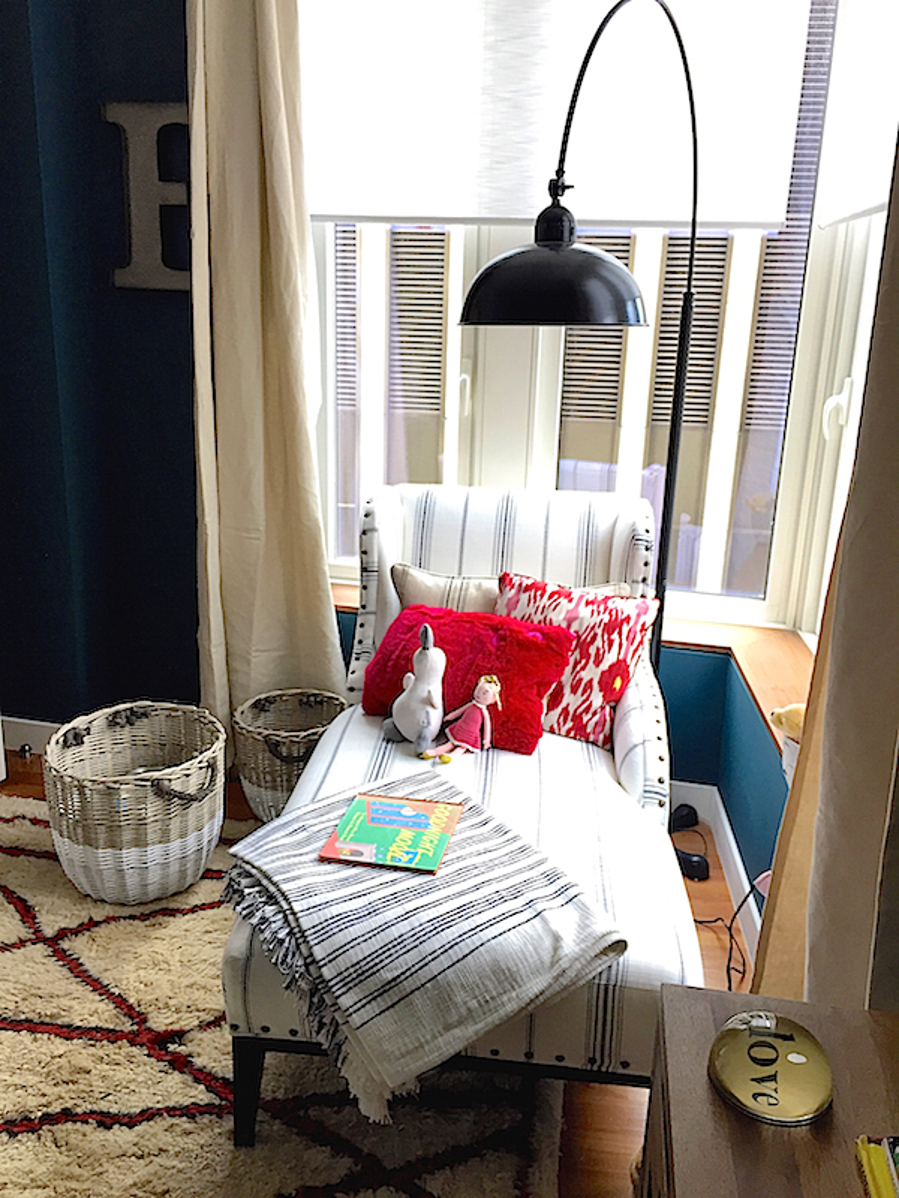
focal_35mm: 29
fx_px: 1004
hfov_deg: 48.2
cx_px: 450
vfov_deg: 61.7
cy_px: 599
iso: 32
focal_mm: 4.15
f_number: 2.2
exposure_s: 1/40
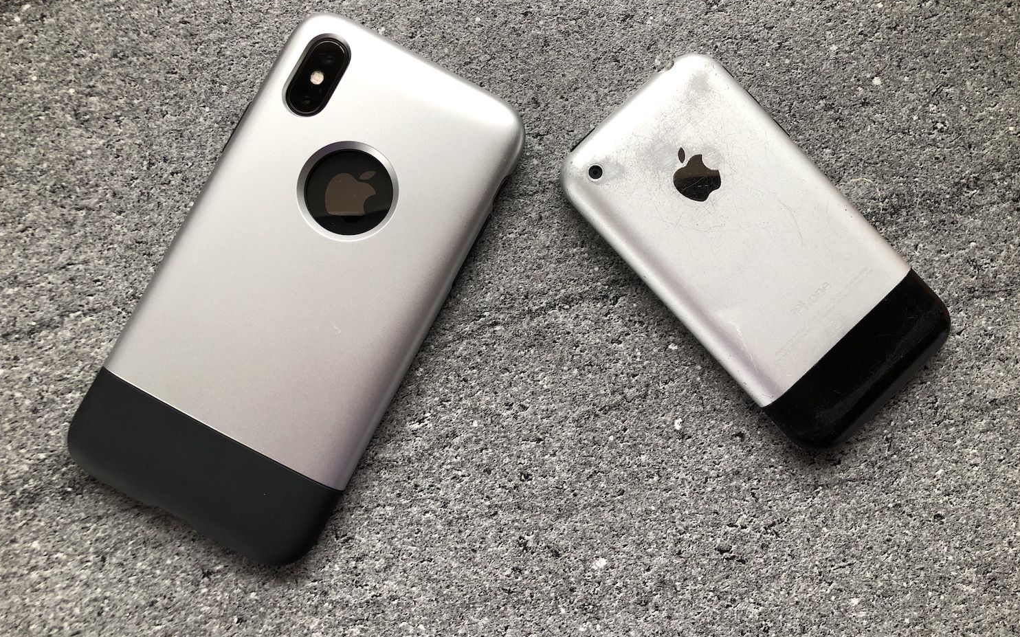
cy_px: 279
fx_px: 834
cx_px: 510
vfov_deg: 41.7
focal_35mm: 30
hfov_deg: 62.9
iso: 40
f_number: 1.8
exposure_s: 1/24
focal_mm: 4
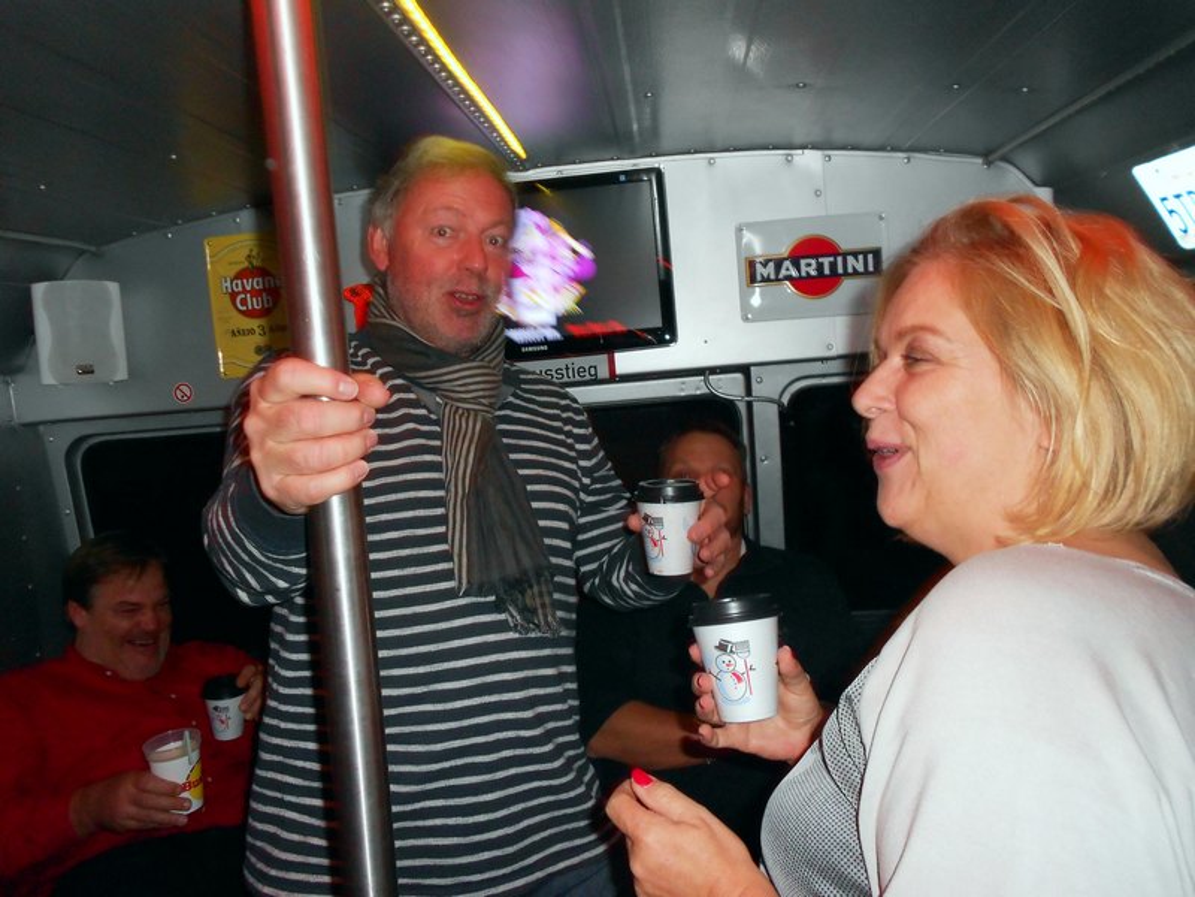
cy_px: 448
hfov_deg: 61.7
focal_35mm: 29
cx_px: 598
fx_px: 1001
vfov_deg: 48.2
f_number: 3.4
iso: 200
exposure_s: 1/25
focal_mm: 5.3
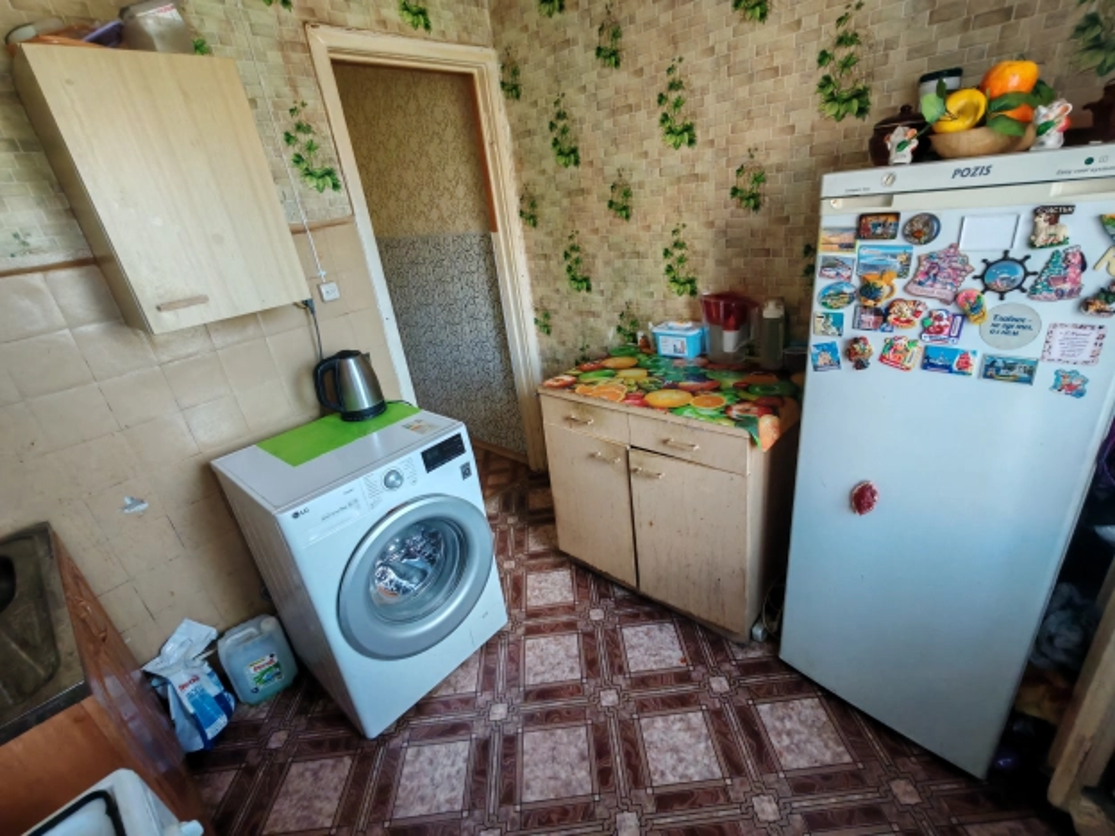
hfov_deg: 94.5
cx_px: 558
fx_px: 515
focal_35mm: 16
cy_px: 418
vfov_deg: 78.1
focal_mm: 1.96
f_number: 2.2
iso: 200
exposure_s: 1/33
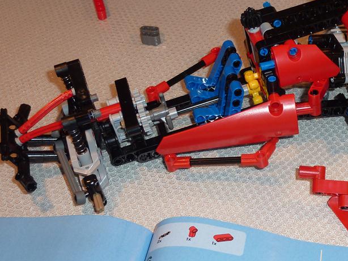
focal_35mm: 70
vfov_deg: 21.0
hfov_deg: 27.4
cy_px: 115
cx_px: 263
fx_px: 704
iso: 100
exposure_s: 1/30
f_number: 3.7
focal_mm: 6.9
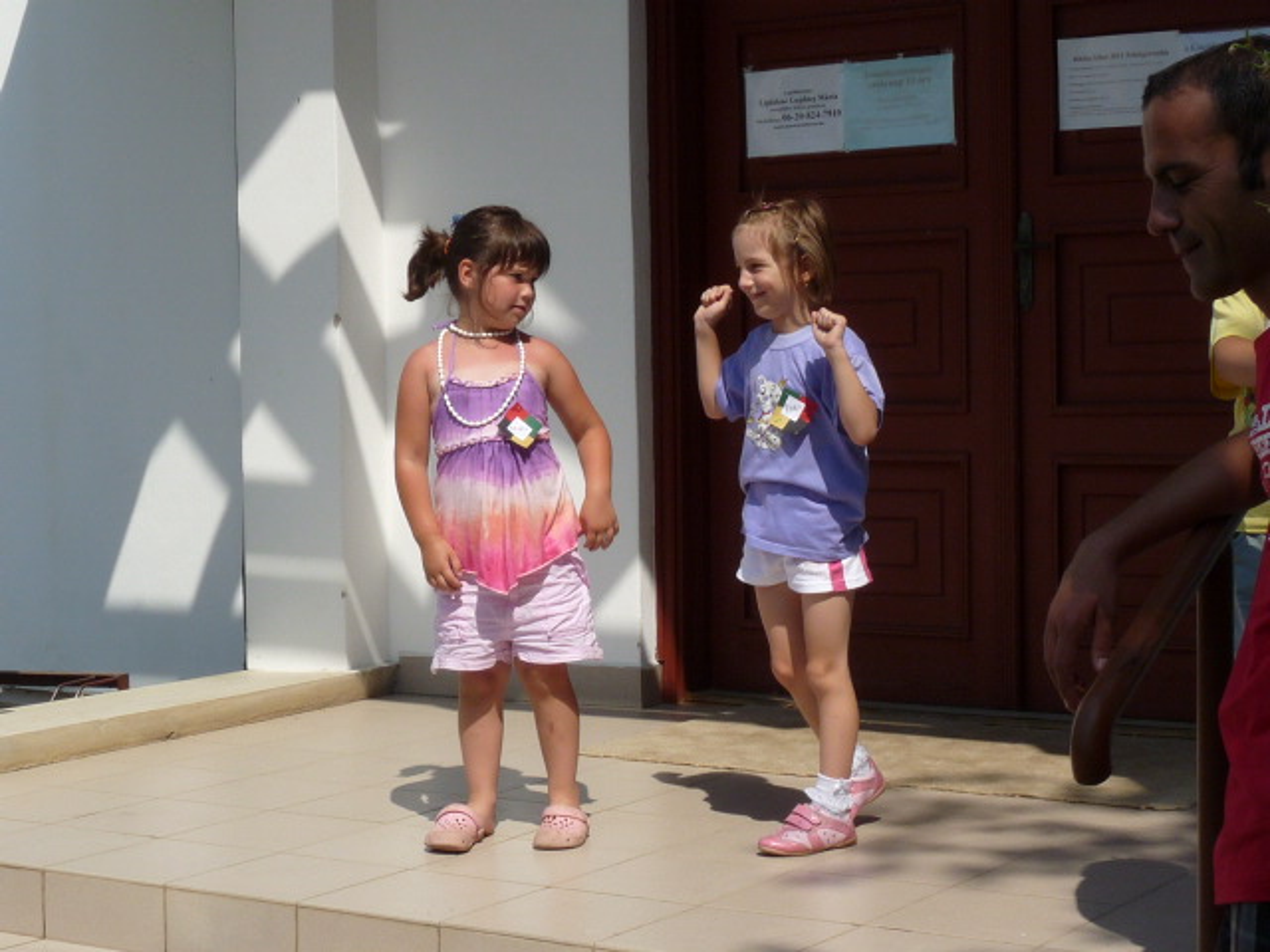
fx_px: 2605
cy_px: 476
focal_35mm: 71
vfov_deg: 20.7
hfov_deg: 27.4
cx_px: 635
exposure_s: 1/400
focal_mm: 7.1
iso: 100
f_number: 7.1
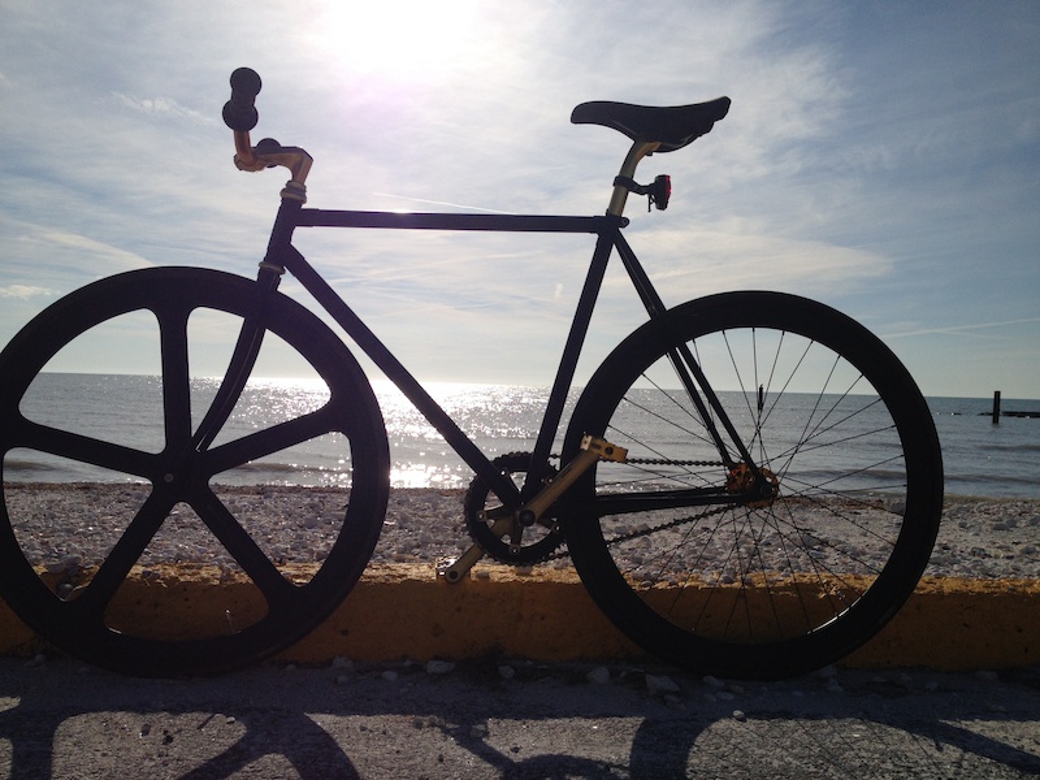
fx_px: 1052
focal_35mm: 35
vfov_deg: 40.7
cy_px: 390
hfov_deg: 52.6
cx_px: 520
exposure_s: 1/7937
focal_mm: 4.28
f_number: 2.4
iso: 50
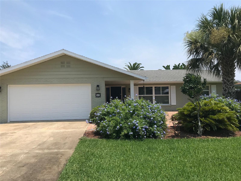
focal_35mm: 28
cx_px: 120
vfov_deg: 49.7
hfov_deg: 63.4
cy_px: 90
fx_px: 195
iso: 20
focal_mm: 3.99
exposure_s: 1/3096
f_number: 1.8
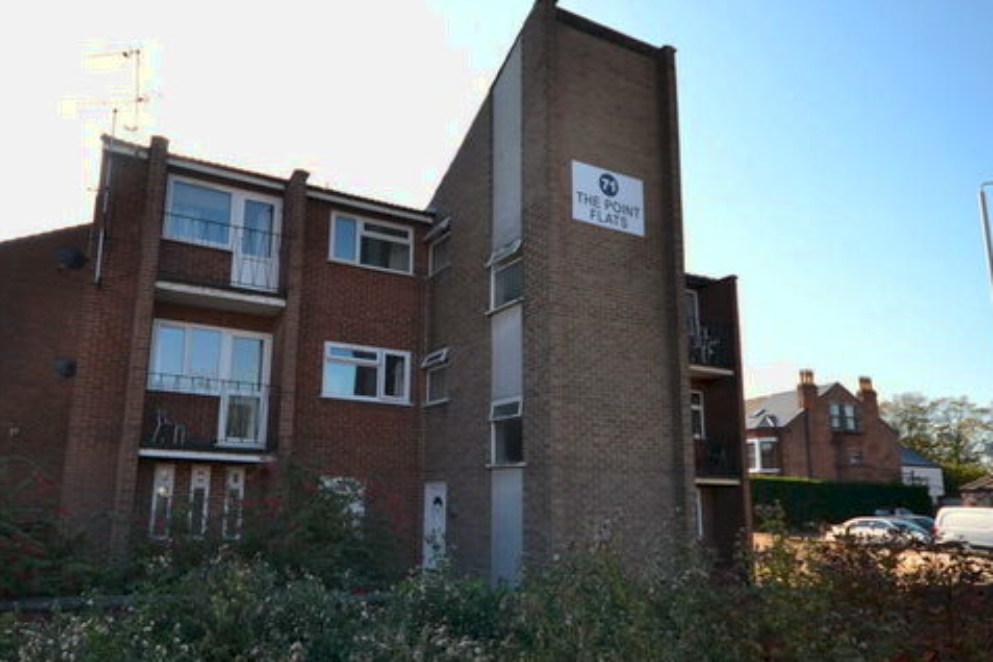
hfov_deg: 77.8
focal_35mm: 22
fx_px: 607
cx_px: 406
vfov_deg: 57.1
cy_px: 372
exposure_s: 1/160
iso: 100
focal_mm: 10
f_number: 6.3
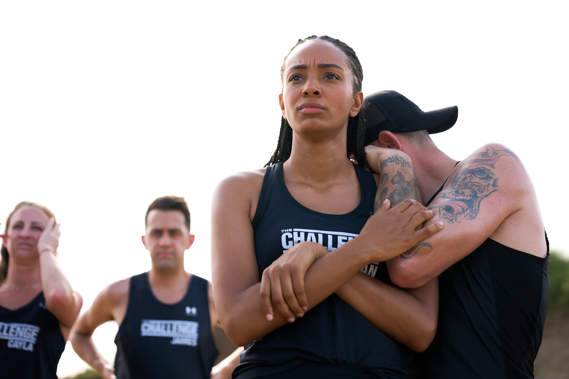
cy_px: 190
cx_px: 284
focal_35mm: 58
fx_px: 917
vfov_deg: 23.4
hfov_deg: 34.5
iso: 100
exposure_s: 1/640
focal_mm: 58
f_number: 2.8
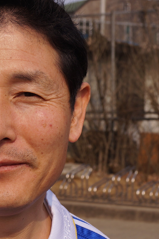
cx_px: -34
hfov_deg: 11.7
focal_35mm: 114
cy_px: 172
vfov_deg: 17.9
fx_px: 756
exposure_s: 1/320
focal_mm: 35
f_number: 9
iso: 100
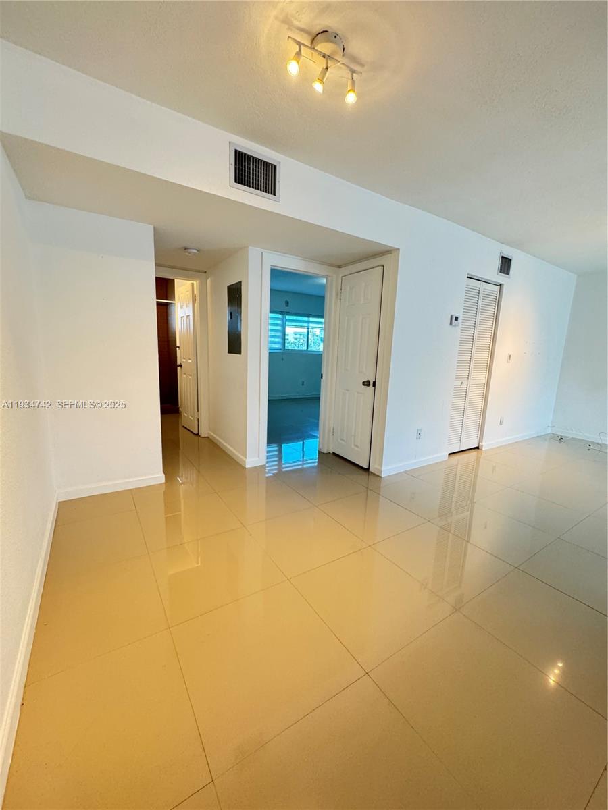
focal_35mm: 14
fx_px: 328
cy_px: 405
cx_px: 304
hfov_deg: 85.7
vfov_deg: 102.1
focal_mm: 2.22
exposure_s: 1/60
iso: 500
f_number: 2.2
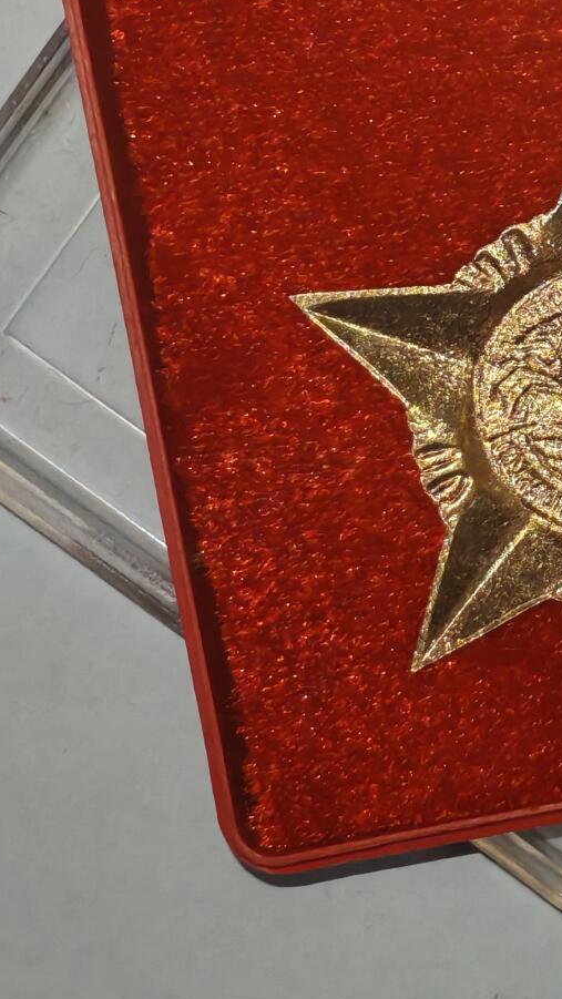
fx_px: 3920
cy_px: 157
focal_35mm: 148
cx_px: 589
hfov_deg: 8.2
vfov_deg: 14.4
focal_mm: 5.52
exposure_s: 1/100
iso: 80
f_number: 1.95
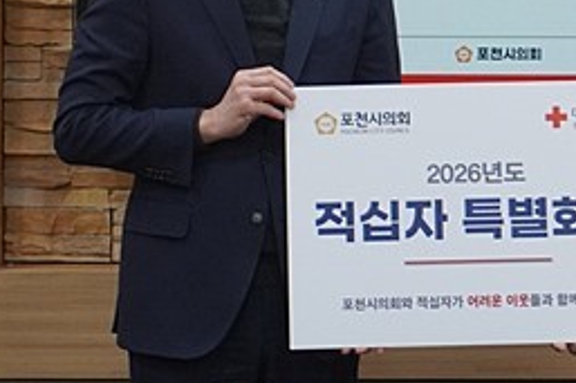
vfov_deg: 5.2
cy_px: -202
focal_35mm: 263
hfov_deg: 7.8
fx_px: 4205
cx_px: 442
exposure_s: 1/160
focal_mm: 50
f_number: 5.6
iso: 1600
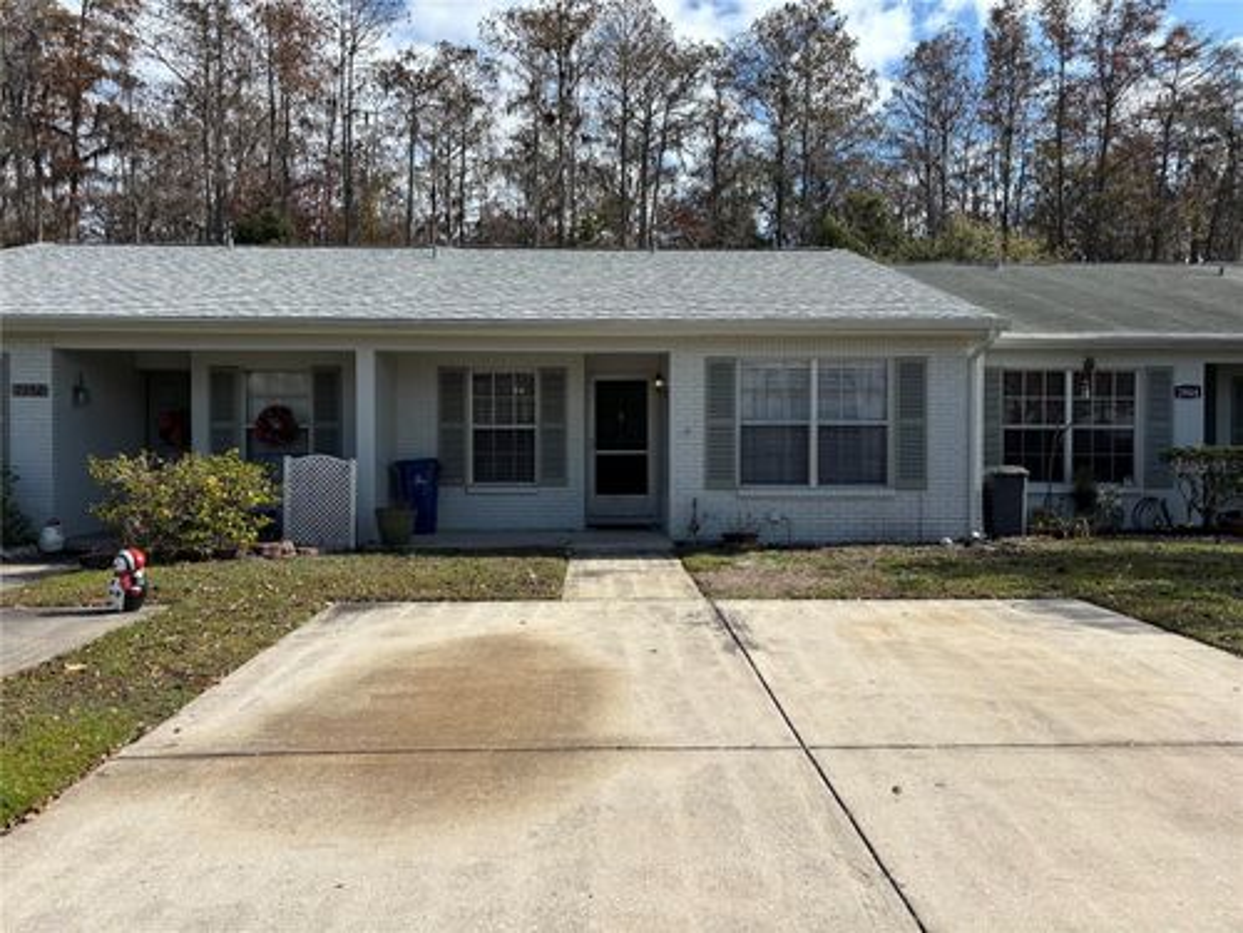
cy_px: 466
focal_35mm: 26
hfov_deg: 67.3
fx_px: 934
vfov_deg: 53.1
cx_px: 622
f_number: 1.6
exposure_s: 1/3650
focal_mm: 5.96
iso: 50
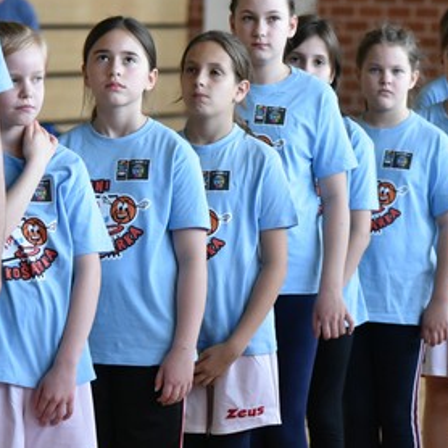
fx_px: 3602
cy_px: 109
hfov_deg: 7.1
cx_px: 230
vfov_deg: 7.1
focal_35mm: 246
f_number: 4
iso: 3200
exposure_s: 1/1000
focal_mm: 98
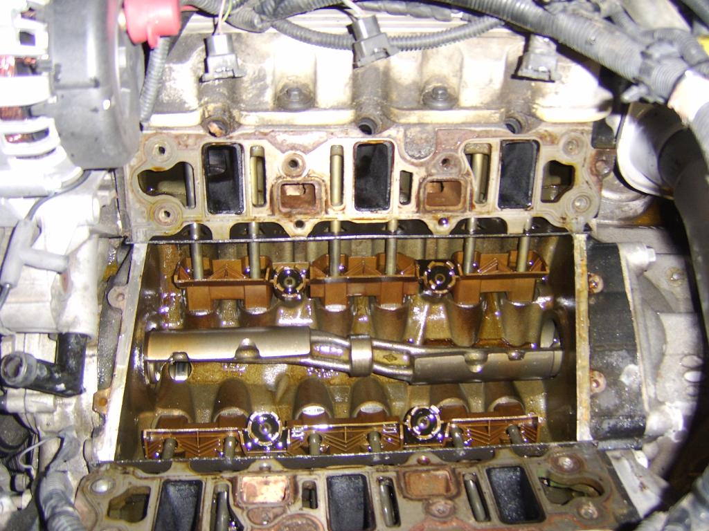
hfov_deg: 58.4
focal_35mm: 31
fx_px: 635
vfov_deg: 45.4
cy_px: 266
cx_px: 354
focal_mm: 8.13
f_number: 2.7
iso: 141
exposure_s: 1/30
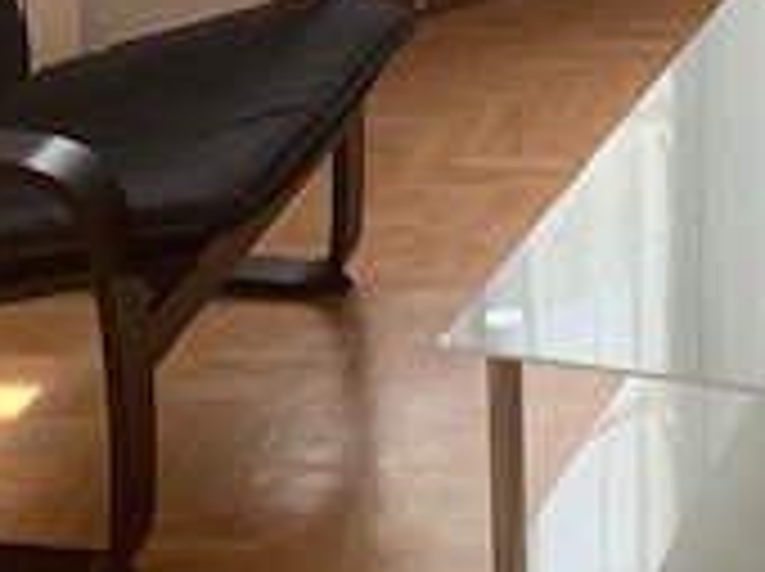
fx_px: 2163
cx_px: 882
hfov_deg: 19.1
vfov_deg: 13.8
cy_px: -387
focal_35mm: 98
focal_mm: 4.25
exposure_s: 1/121
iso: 50
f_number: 1.8
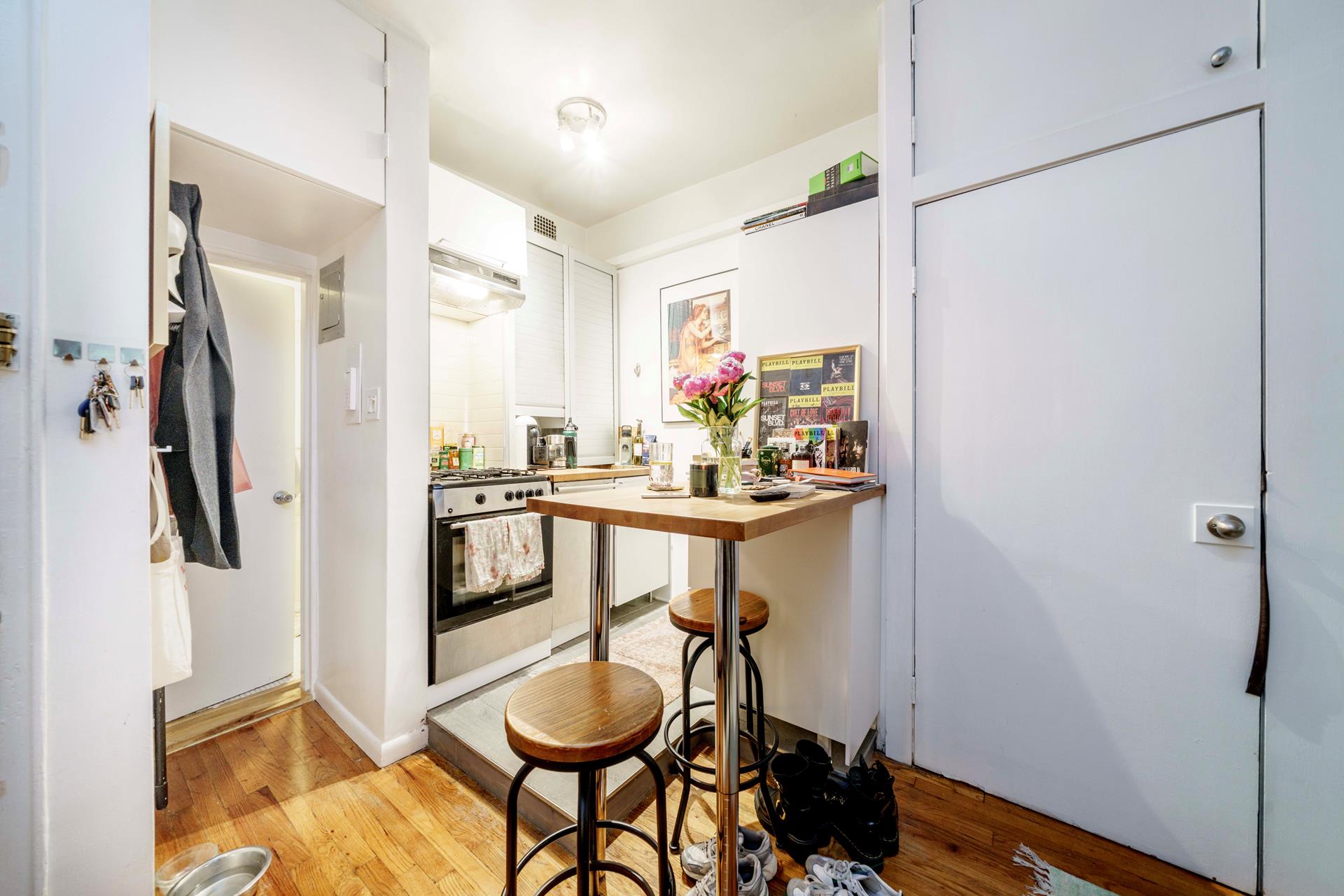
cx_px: 672
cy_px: 448
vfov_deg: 90.0
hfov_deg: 112.6
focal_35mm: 12
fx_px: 448
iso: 320
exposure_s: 1/2
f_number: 7.1
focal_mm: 12
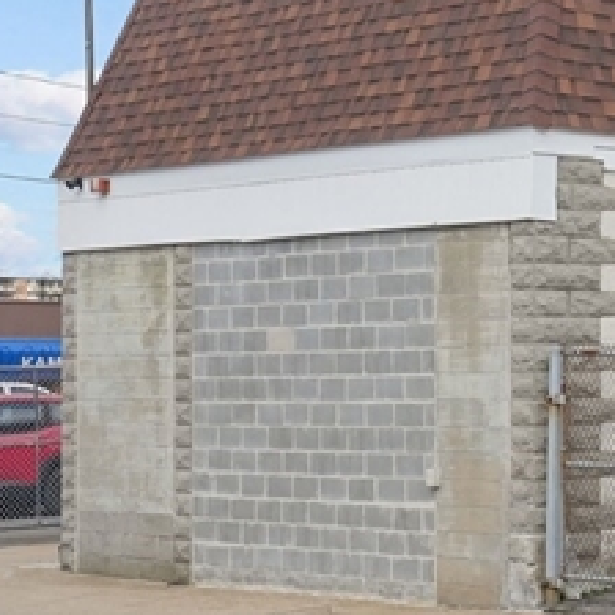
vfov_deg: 16.6
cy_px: 331
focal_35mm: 105
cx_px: 1345
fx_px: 2111
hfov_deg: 13.4
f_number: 9
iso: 400
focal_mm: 18
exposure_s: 1/320
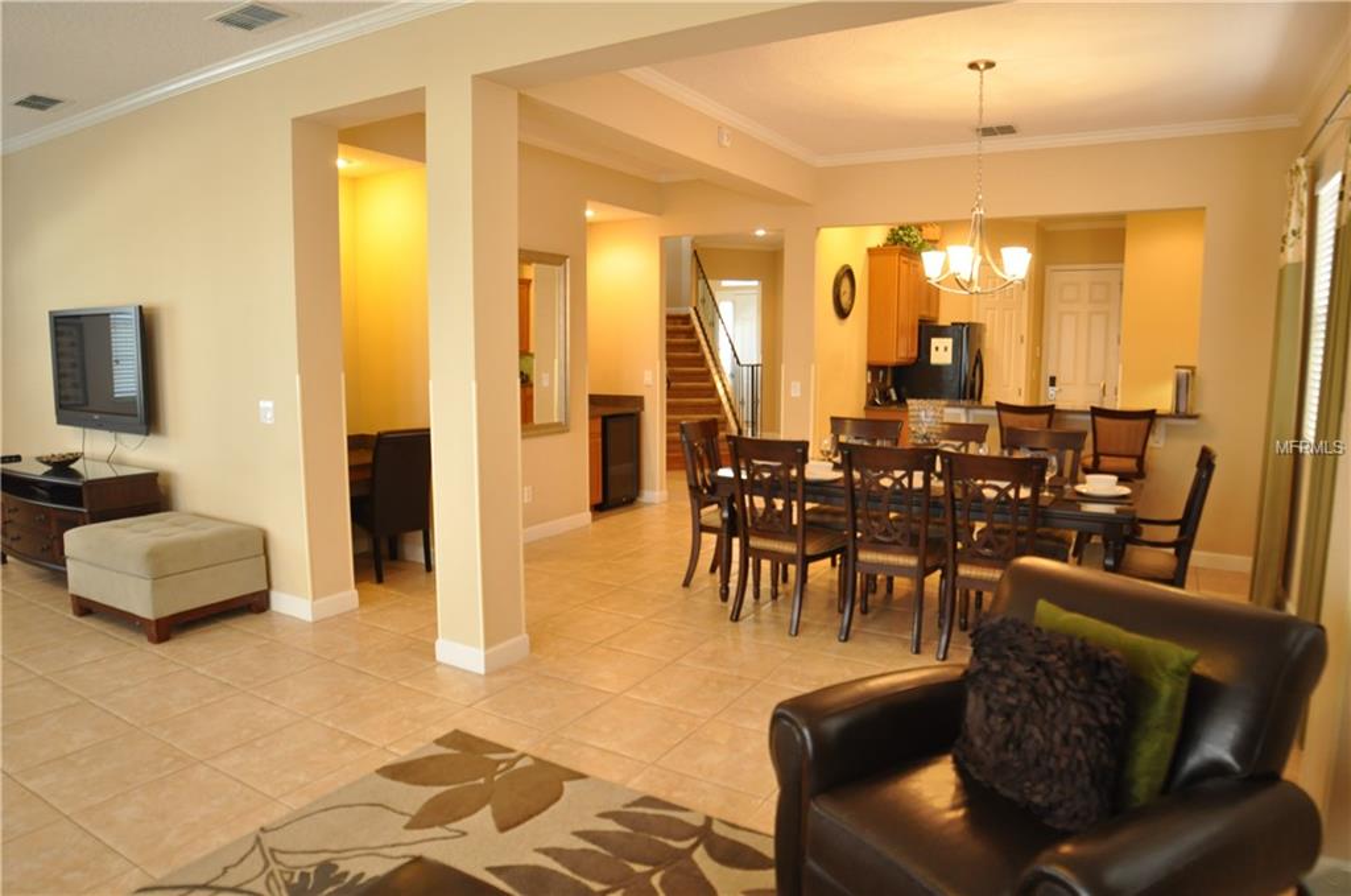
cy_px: 448
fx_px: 787
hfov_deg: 81.3
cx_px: 676
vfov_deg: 59.3
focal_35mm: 21
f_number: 3.2
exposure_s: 1/40
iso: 800
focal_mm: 14
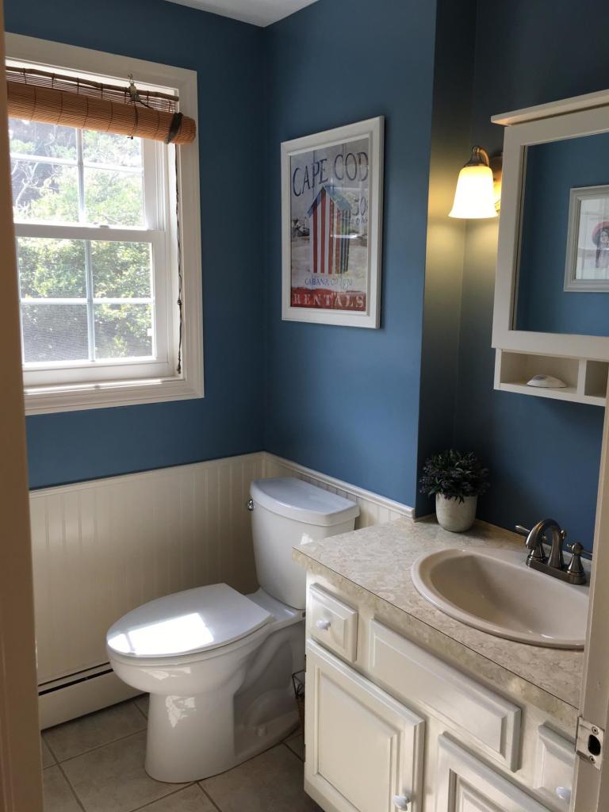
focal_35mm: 29
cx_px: 304
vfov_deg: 61.7
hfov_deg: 48.2
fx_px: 680
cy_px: 406
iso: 40
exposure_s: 1/120
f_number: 2.2
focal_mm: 4.15
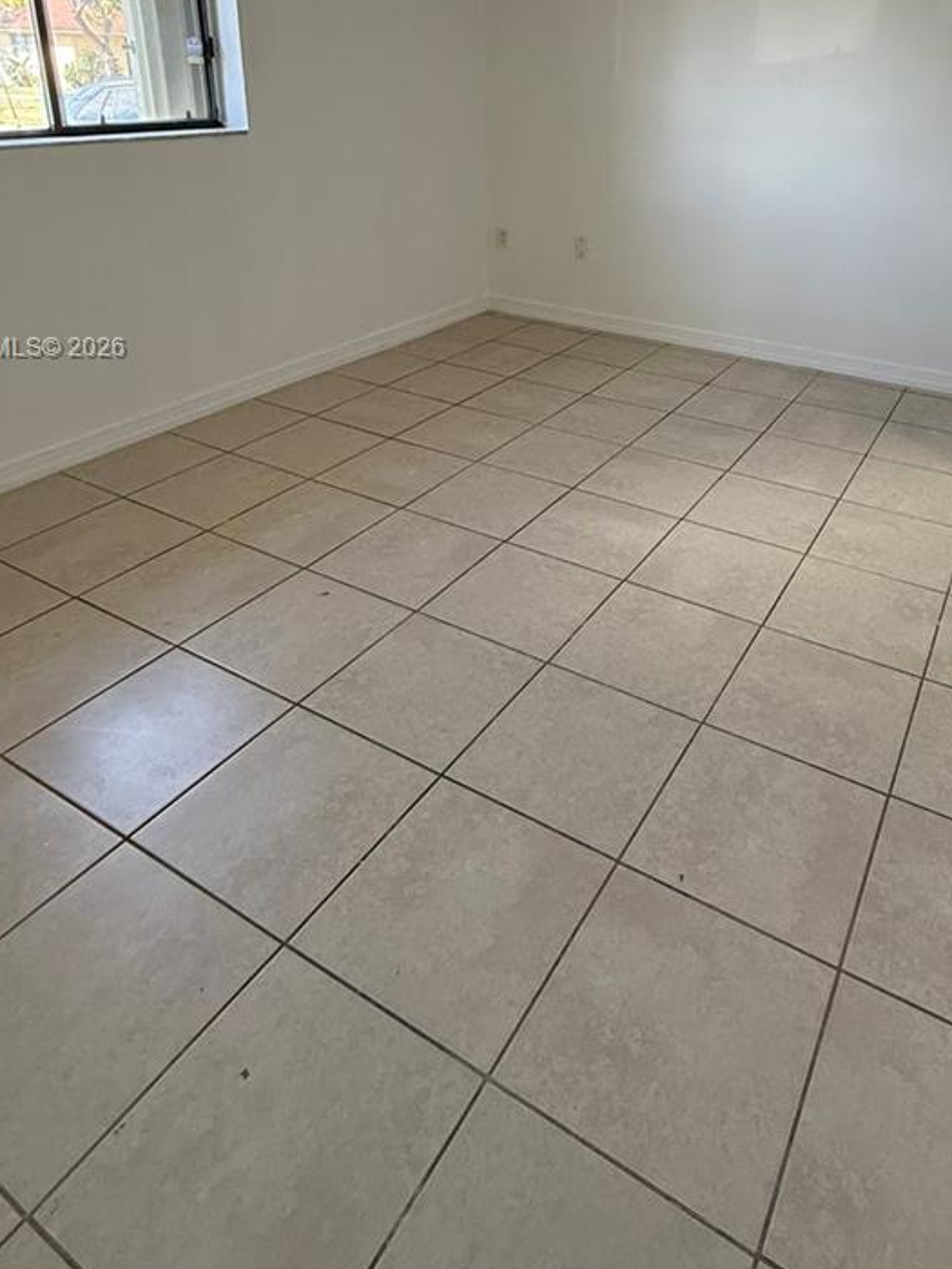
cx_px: 606
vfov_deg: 67.9
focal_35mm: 24
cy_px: 350
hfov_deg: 56.0
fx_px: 880
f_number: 2.2
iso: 200
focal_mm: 2.22
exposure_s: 1/120
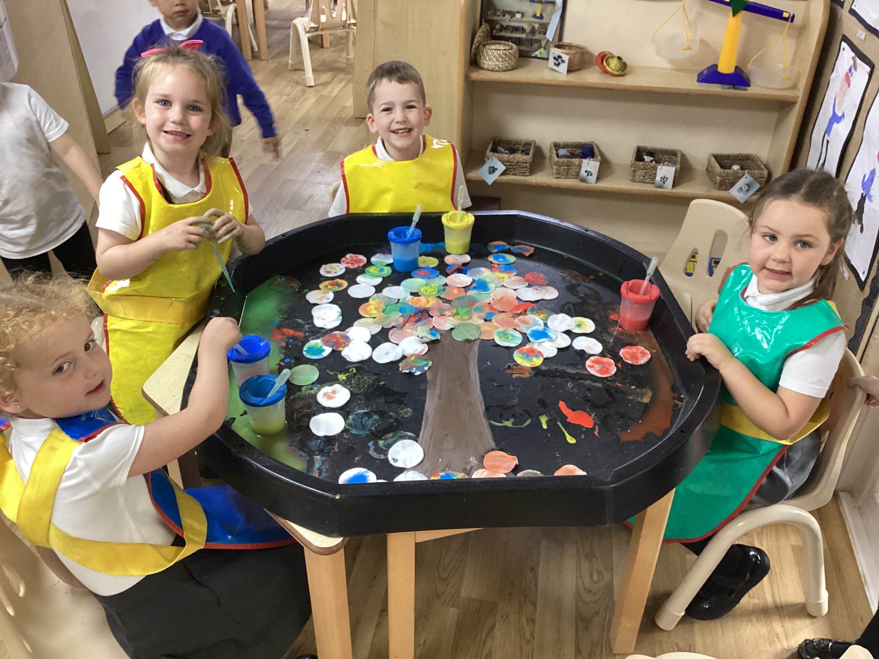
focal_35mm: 31
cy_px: 330
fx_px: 787
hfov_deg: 58.4
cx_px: 440
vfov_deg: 45.4
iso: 200
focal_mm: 3.3
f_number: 2.4
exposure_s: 1/50
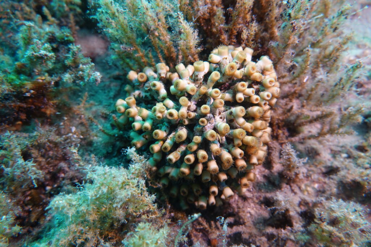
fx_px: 247
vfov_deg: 53.1
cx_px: 186
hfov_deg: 73.7
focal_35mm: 24
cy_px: 124
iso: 125
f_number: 2.8
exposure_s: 1/80
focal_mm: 9
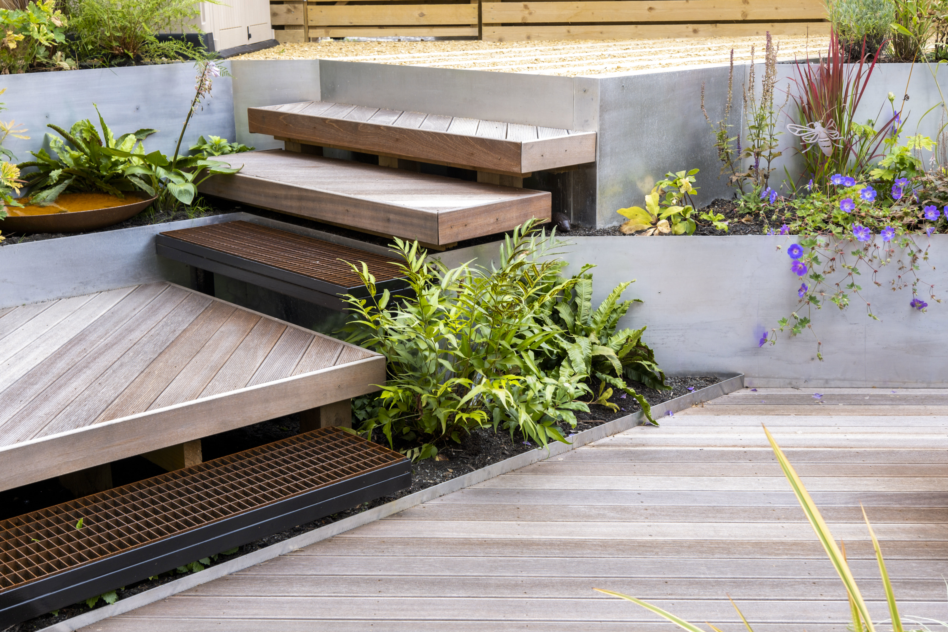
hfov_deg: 44.5
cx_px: 474
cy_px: 316
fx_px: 1159
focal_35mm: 44
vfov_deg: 30.5
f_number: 5
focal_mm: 29.2
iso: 400
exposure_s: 1/110
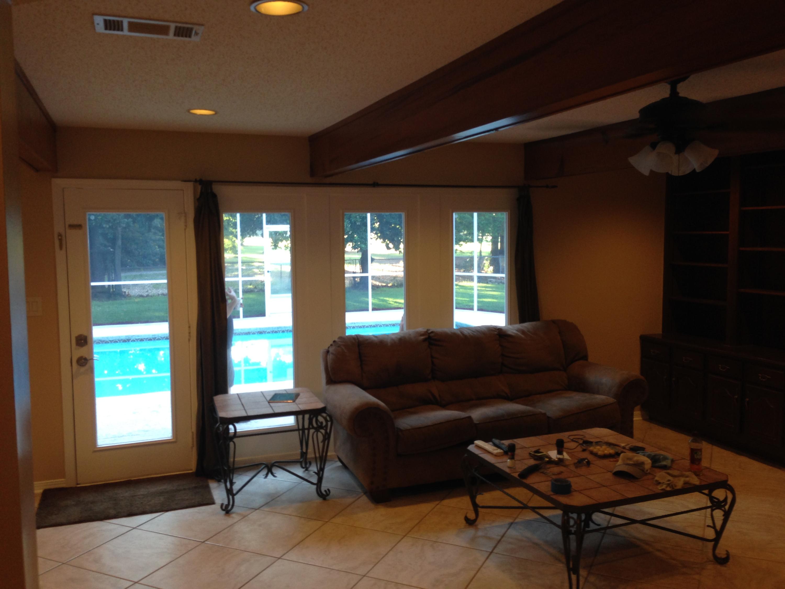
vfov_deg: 42.9
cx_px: 392
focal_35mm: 33
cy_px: 294
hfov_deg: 55.4
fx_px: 748
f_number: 2.4
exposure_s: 1/20
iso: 64
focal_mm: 4.12
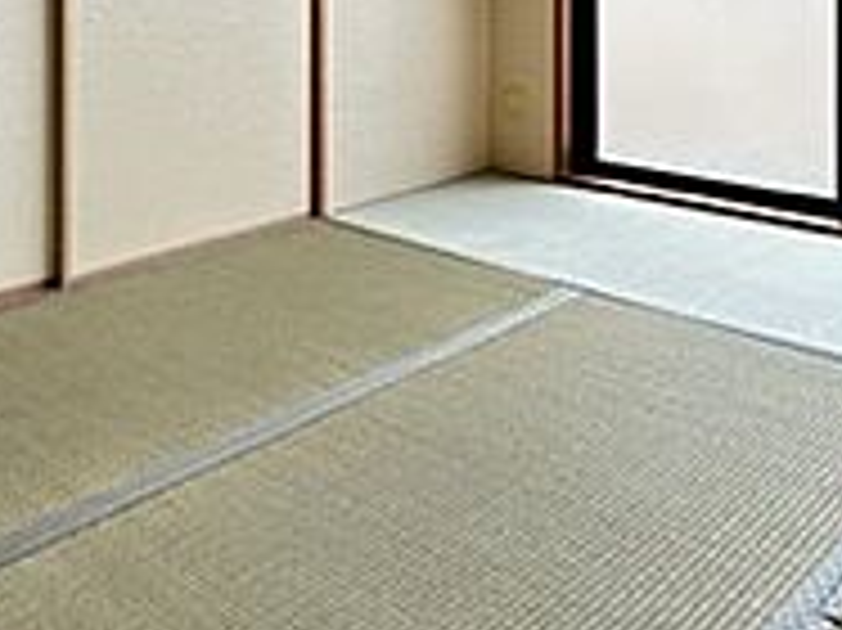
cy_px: -81
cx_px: 311
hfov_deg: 41.8
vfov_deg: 28.8
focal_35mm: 45
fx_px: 1094
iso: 125
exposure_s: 1/99
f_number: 2.2
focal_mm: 2.22
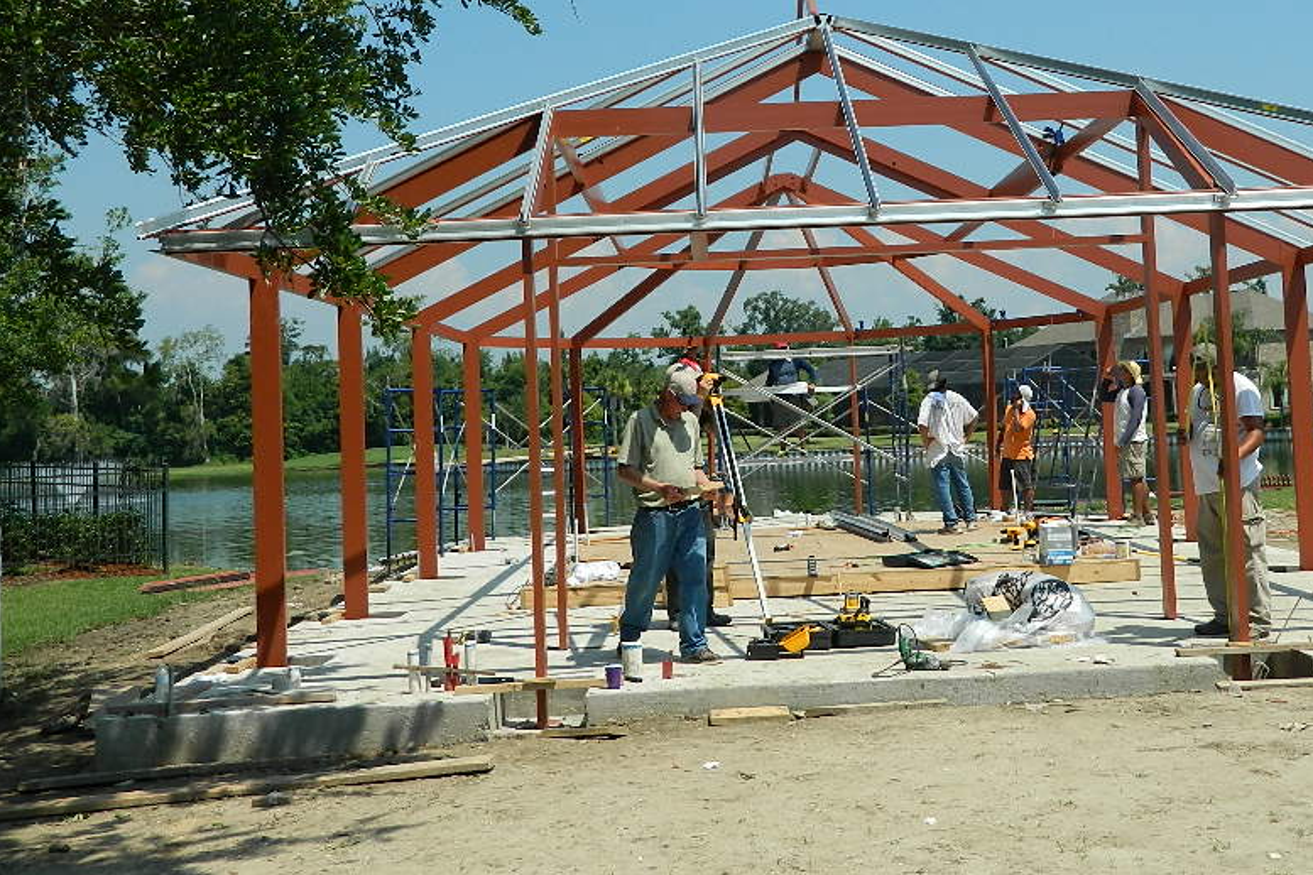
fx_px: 1751
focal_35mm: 48
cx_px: 806
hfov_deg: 40.9
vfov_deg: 27.9
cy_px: 284
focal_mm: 6.2
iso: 80
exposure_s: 1/160
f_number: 9.4
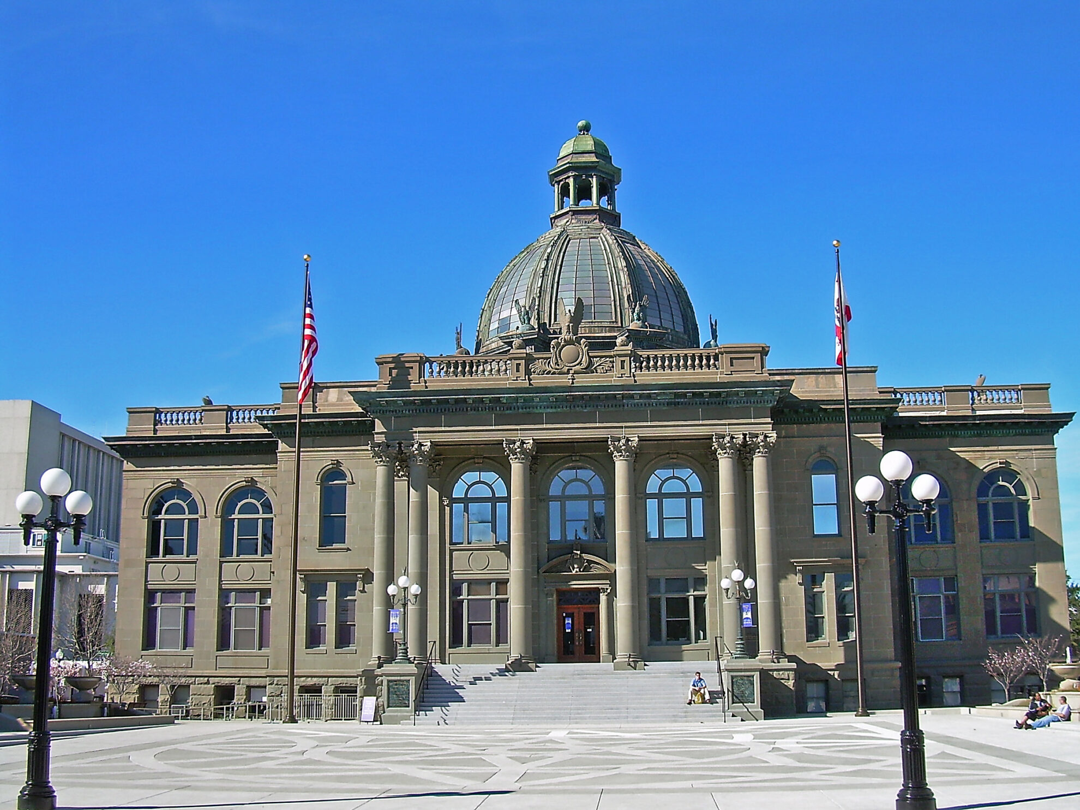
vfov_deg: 37.7
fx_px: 1186
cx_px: 540
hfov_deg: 49.0
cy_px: 405
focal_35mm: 38
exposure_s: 1/324
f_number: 4.6
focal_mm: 6.3
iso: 50
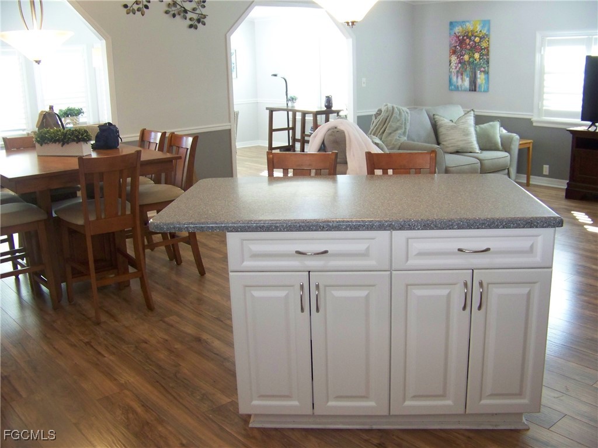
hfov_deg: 51.4
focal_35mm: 36
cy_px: 224
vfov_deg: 39.7
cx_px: 299
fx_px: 622
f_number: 2.8
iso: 200
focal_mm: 5.85
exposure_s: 1/30
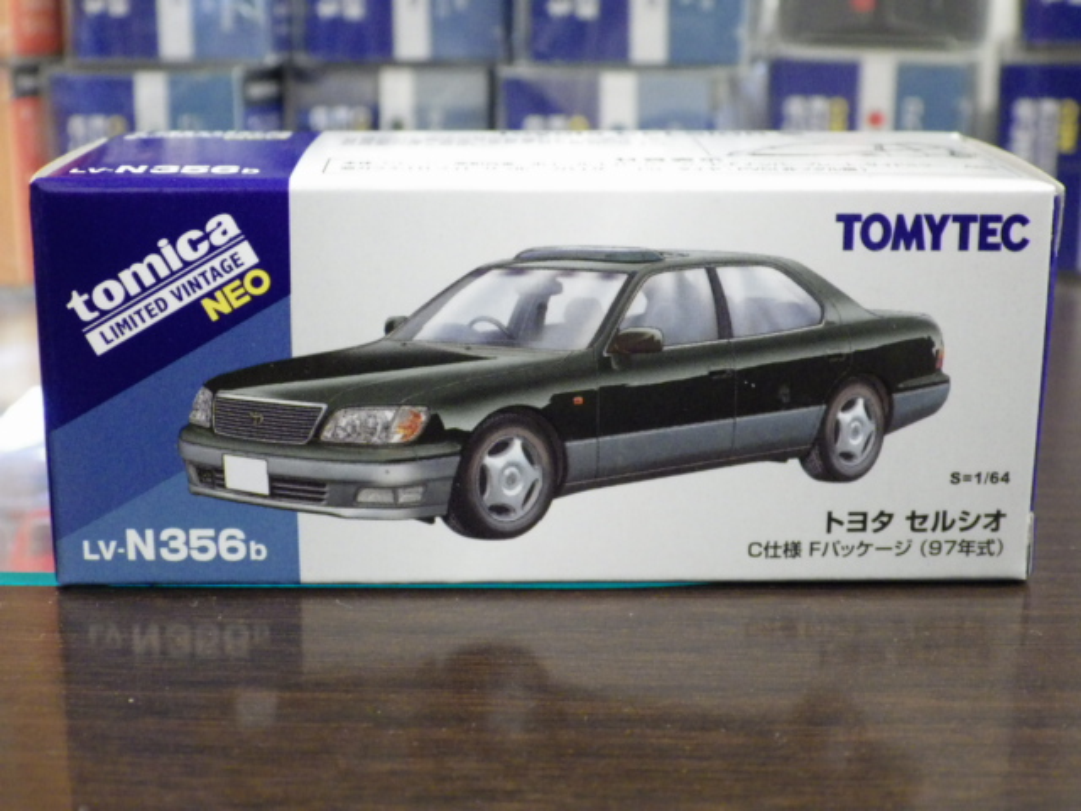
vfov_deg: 24.8
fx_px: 1842
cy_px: 406
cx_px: 540
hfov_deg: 32.7
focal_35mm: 59
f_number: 4
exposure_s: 1/25
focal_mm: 10.7
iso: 800
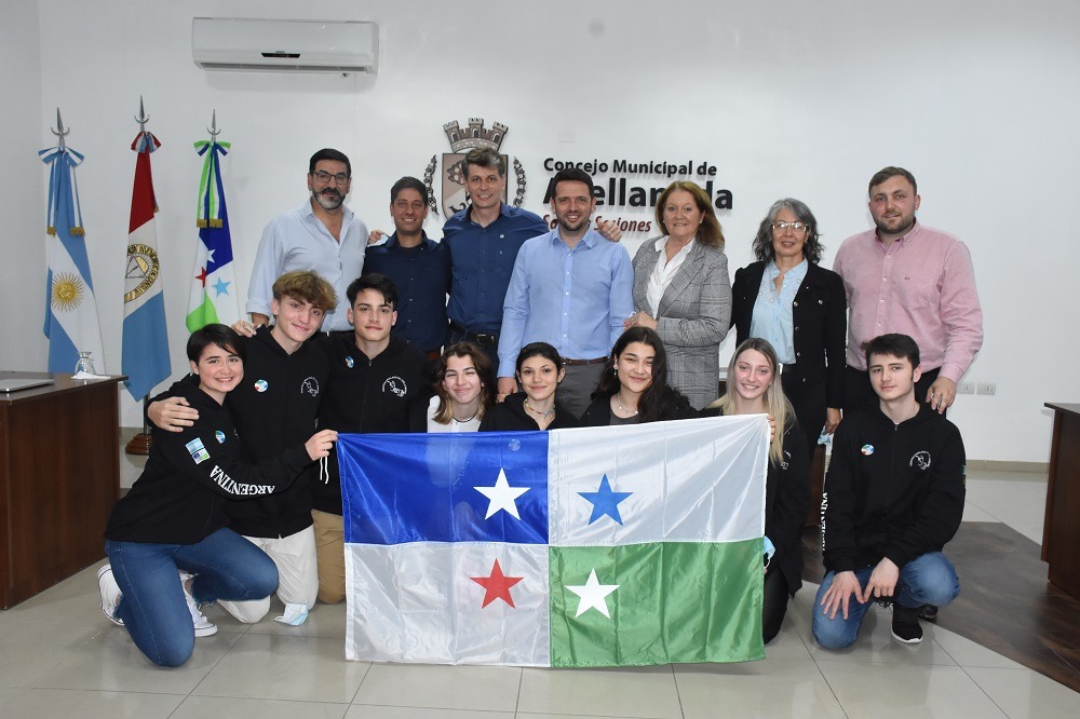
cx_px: 540
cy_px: 360
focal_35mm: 33
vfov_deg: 39.9
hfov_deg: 57.2
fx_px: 990
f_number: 7.1
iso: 2000
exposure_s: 1/60
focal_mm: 22
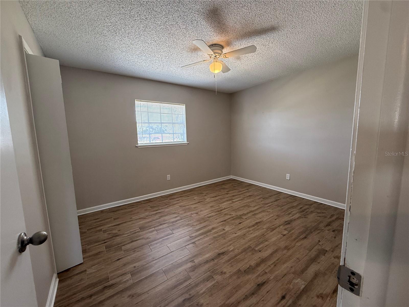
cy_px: 154
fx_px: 165
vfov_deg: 85.7
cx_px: 204
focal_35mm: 14
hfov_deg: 102.1
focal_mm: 2.22
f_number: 2.2
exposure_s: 1/100
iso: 250
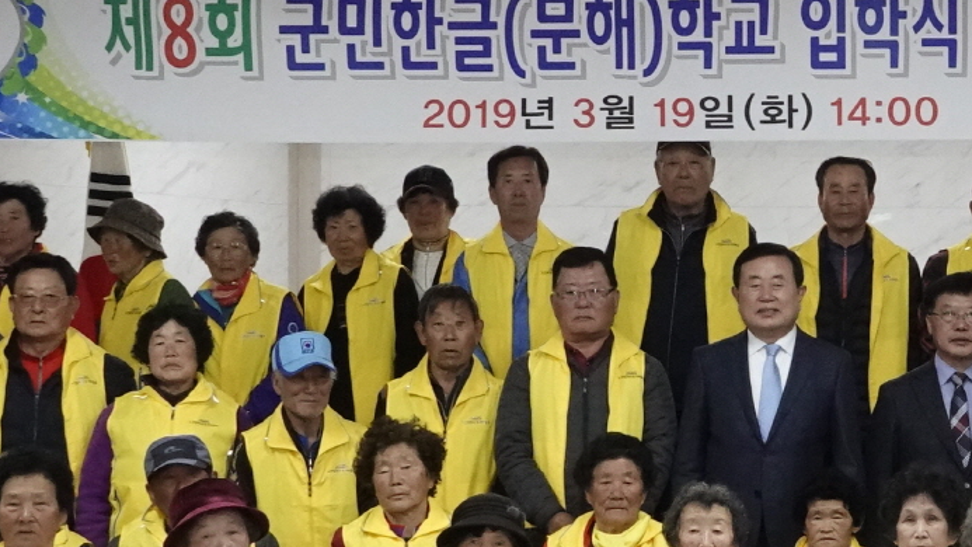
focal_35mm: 98
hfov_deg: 21.3
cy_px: 373
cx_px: 861
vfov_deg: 12.3
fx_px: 2526
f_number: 5
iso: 2000
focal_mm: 9.81
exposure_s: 1/100
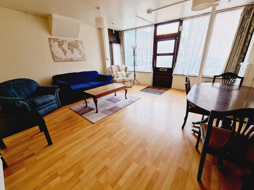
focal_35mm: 13
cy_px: 95
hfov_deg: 106.2
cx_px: 127
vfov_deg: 89.9
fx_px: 95
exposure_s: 1/100
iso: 50
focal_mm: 2.2
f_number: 2.2
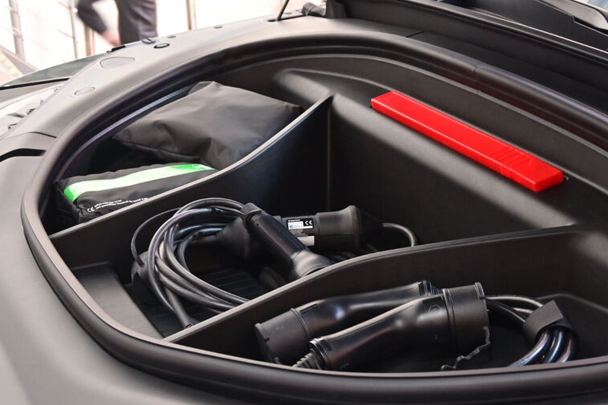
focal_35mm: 63
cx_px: 366
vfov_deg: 21.7
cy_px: 236
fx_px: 1058
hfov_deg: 32.0
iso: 500
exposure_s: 1/10
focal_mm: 33
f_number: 6.3
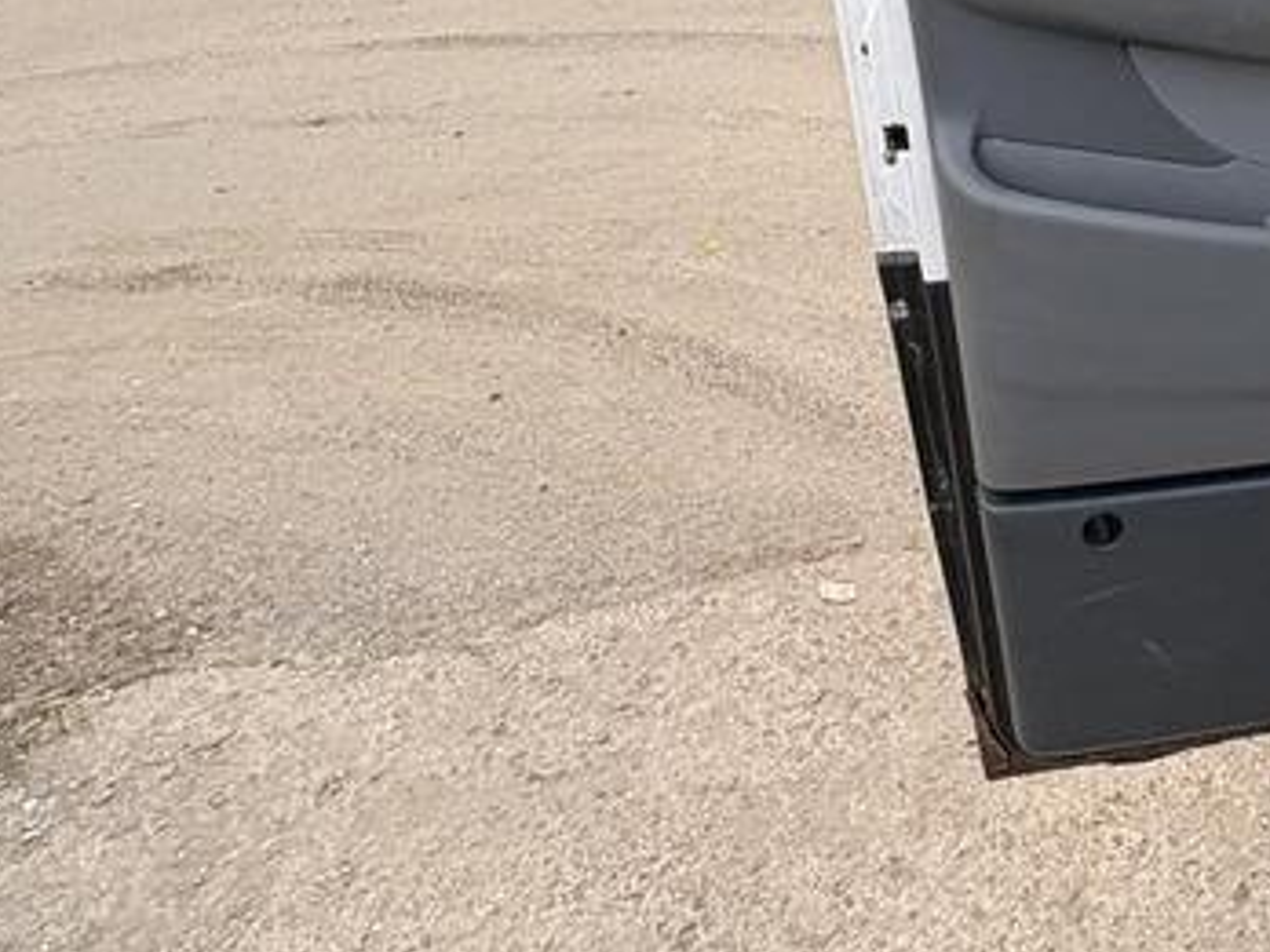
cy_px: -95
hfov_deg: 45.3
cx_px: 1201
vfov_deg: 34.3
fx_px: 1321
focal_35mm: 36
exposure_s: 1/134
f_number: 2.2
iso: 40
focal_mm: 2.22
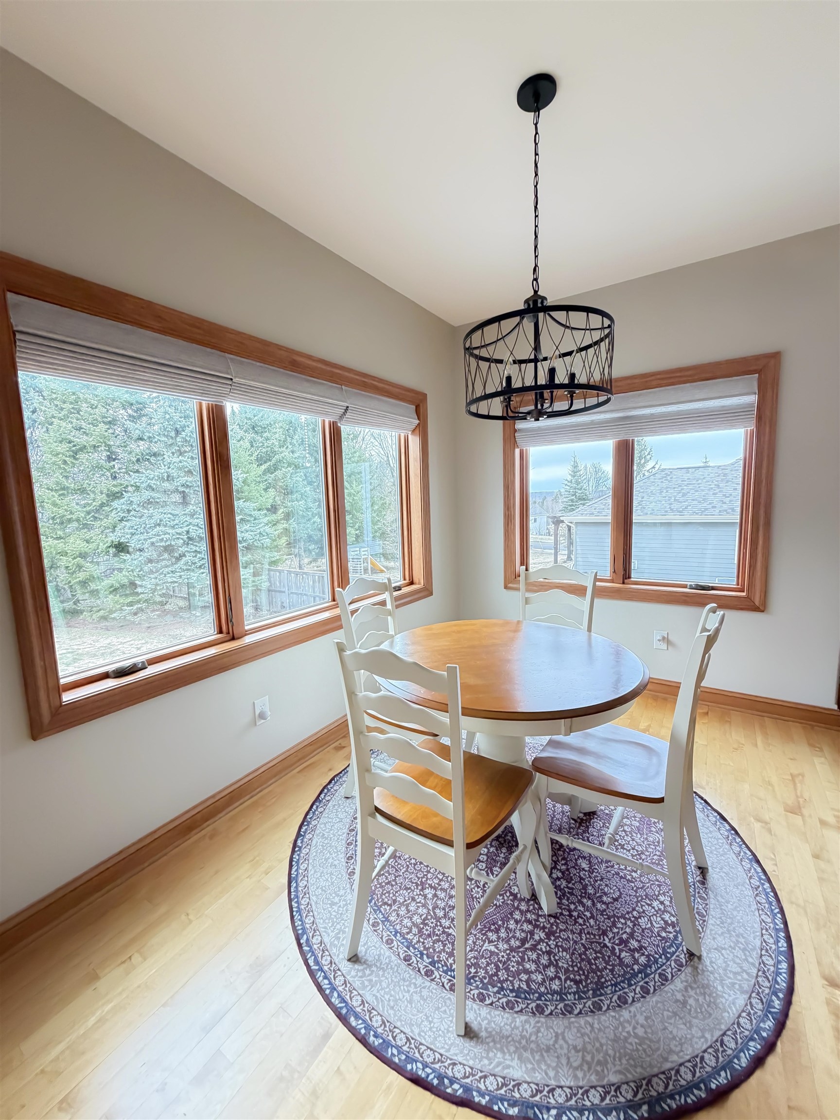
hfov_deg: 85.7
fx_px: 453
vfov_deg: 102.1
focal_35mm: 14
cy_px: 560
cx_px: 420
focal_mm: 2.22
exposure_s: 1/60
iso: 500
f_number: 2.2
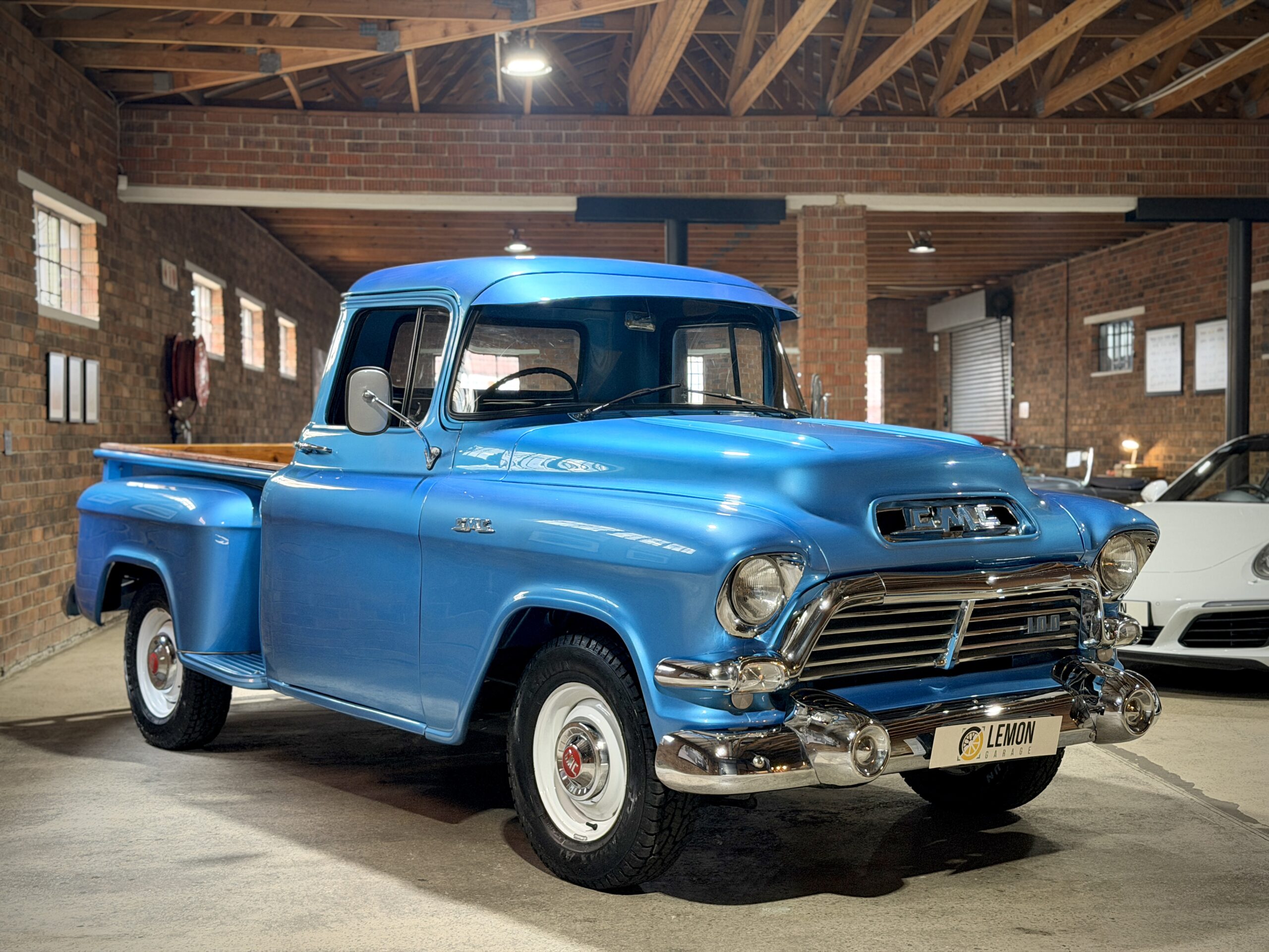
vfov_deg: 30.3
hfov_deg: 39.7
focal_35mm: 48
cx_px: 634
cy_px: 476
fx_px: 1760
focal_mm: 6.76
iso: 200
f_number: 1.78
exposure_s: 1/33
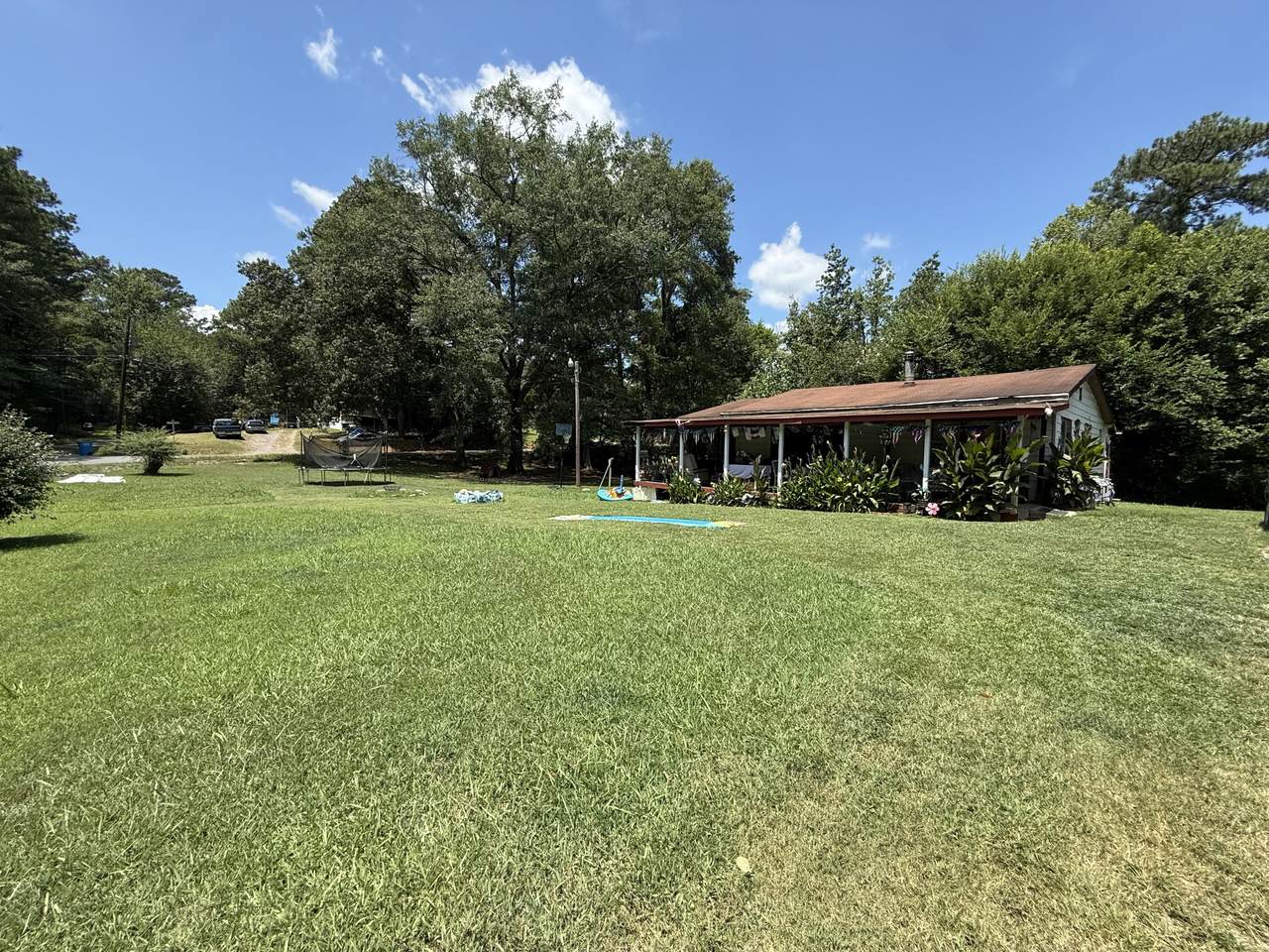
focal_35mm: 14
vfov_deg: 85.7
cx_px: 634
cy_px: 476
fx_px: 513
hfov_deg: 102.1
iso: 64
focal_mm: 2.22
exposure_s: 1/1125
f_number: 2.2
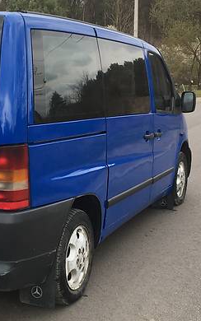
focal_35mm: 63
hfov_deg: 20.5
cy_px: 166
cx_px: 56
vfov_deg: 32.5
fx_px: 552
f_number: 2.2
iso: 25
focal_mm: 4.2
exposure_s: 1/565
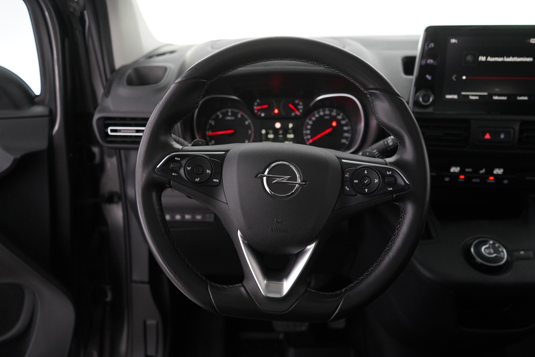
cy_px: 178
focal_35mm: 28
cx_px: 268
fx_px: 416
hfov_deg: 65.5
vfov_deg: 46.4
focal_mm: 28
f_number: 3.5
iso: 4000
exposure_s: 1/60
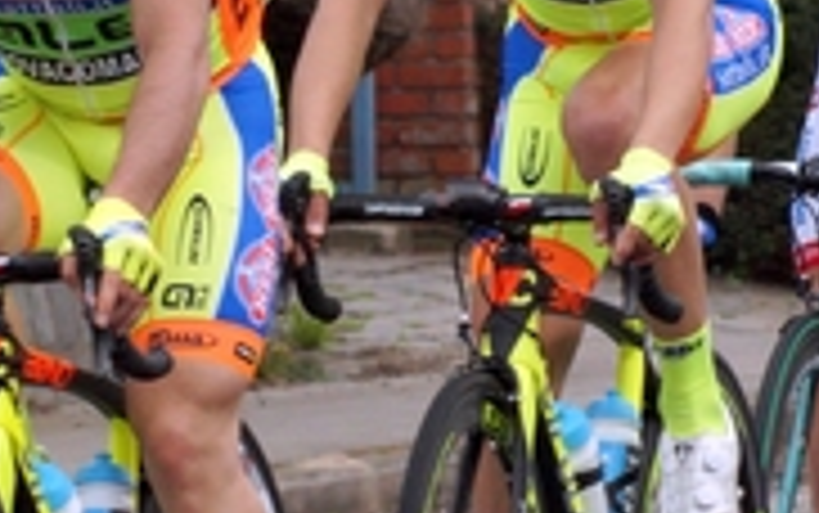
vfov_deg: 1.7
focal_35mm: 755
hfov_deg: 2.8
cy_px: 416
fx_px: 16862
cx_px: 292
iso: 1600
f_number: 10
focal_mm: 150
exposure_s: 1/1250
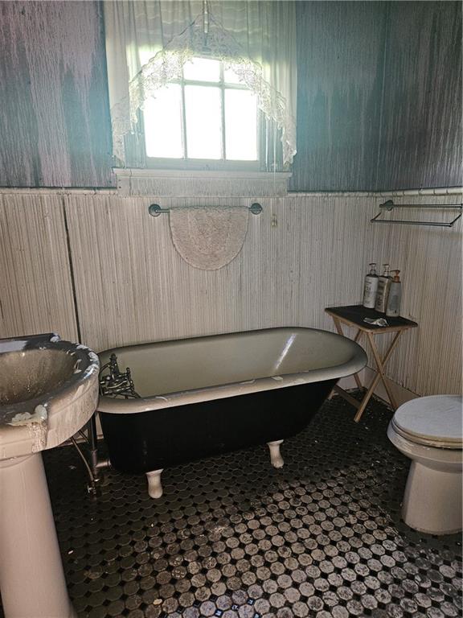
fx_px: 410
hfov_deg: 58.9
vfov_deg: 73.9
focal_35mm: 23
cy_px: 309
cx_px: 232
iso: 100
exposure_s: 1/24
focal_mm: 5.4
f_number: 1.8
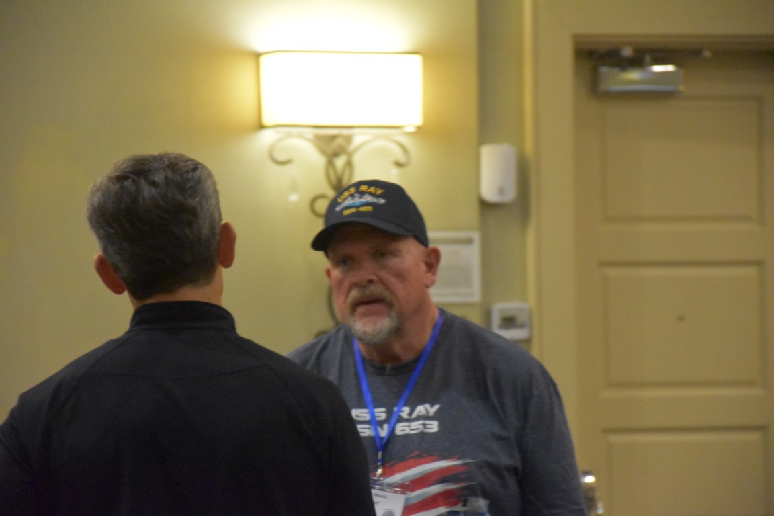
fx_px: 3386
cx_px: 387
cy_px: 258
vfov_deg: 8.7
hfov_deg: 13.0
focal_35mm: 158
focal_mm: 105
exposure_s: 1/125
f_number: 5.6
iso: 8000
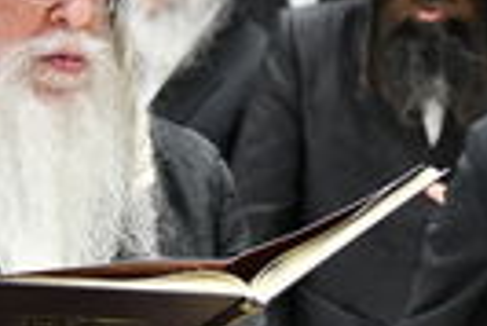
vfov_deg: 7.1
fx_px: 2641
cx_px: 139
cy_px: 99
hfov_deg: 10.5
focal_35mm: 195
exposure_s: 1/125
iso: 1600
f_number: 4.5
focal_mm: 65
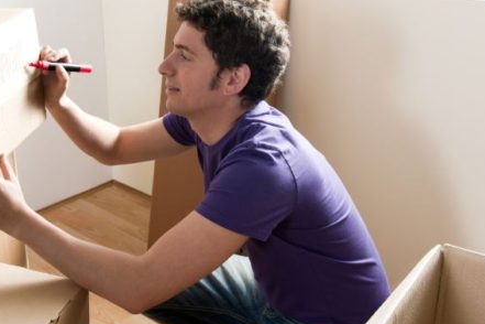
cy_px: 150
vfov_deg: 25.1
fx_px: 727
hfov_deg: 36.3
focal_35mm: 54
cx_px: 147
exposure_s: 1/100
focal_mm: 34
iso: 50
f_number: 10
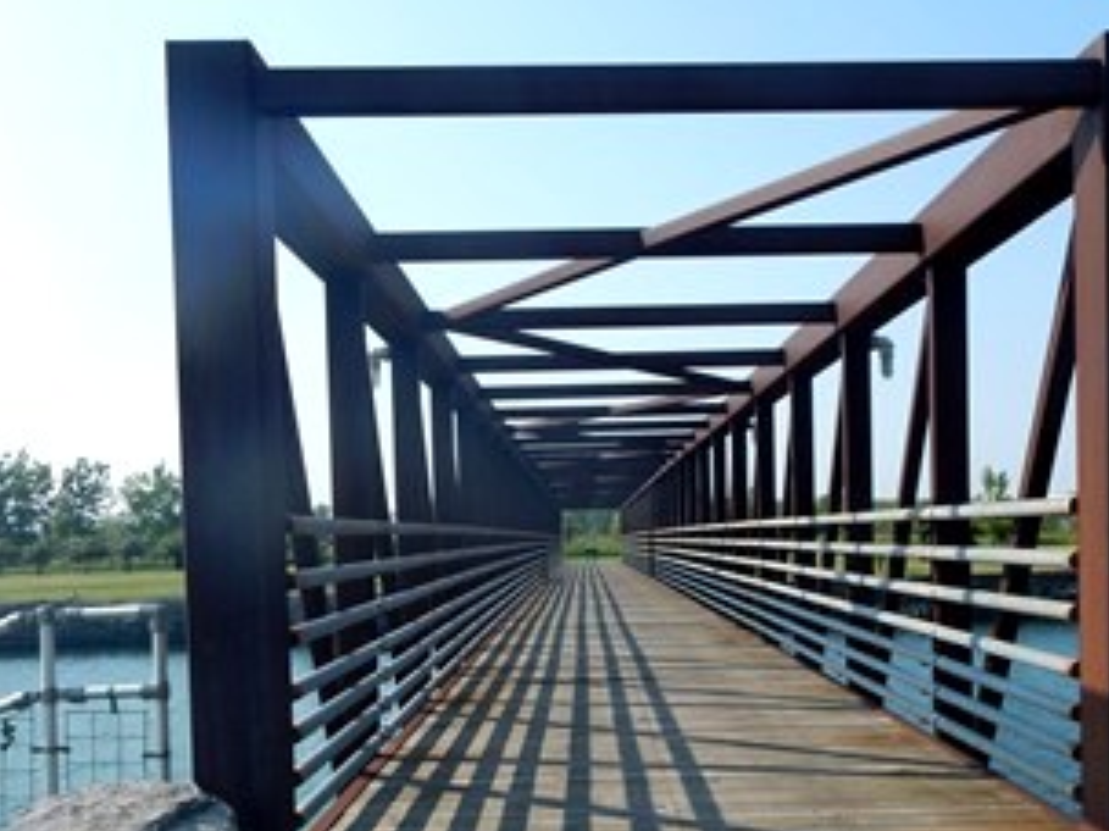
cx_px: 637
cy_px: 589
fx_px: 1217
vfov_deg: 37.1
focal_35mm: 38
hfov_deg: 48.8
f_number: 4.1
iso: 125
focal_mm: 4.3
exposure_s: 1/800
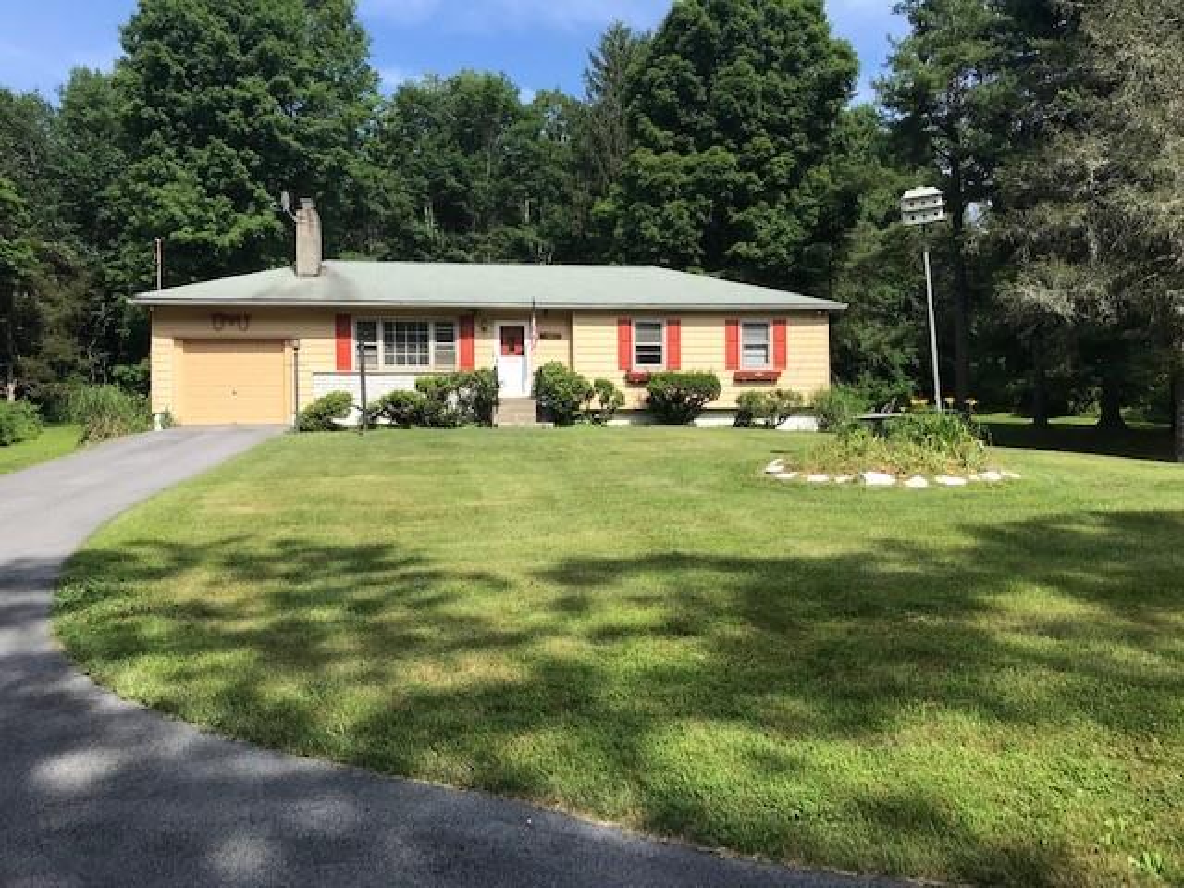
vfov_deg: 49.7
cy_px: 444
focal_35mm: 28
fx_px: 958
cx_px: 592
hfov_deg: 63.4
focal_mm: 3.99
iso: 20
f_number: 1.8
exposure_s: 1/1520
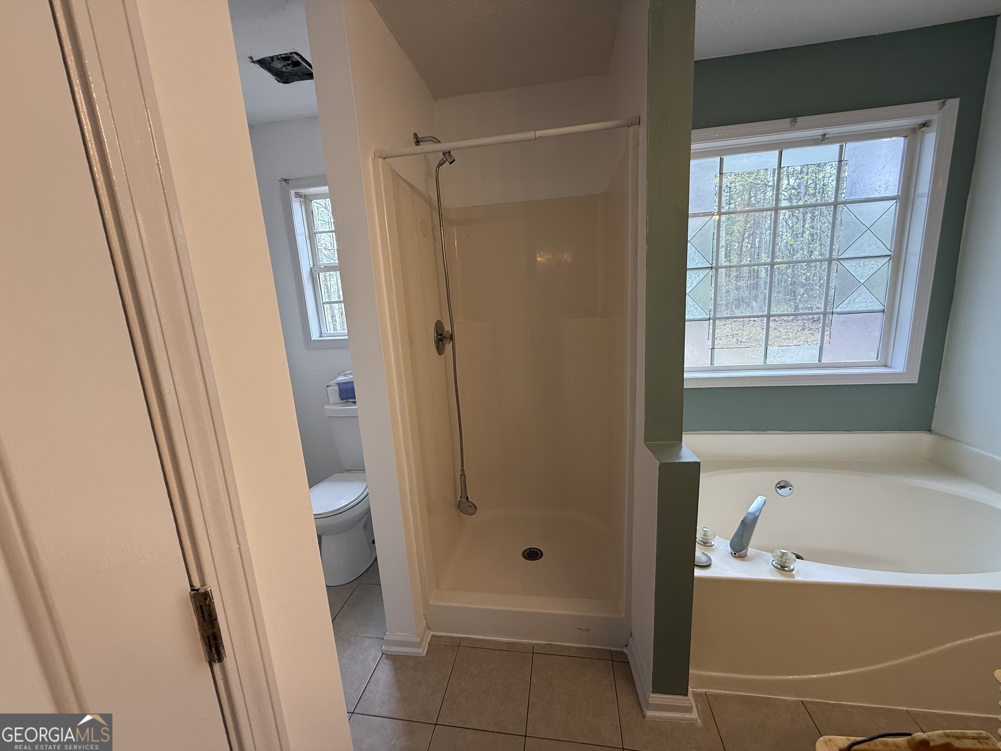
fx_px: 405
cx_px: 500
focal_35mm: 14
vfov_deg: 85.7
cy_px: 376
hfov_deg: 102.1
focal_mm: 2.22
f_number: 2.2
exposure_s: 1/120
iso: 160
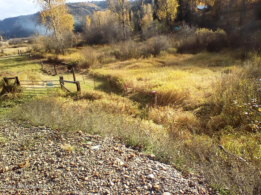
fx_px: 234
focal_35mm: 31
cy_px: 98
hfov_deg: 58.4
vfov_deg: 45.4
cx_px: 130
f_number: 2.4
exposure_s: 1/518
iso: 100
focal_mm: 2.38
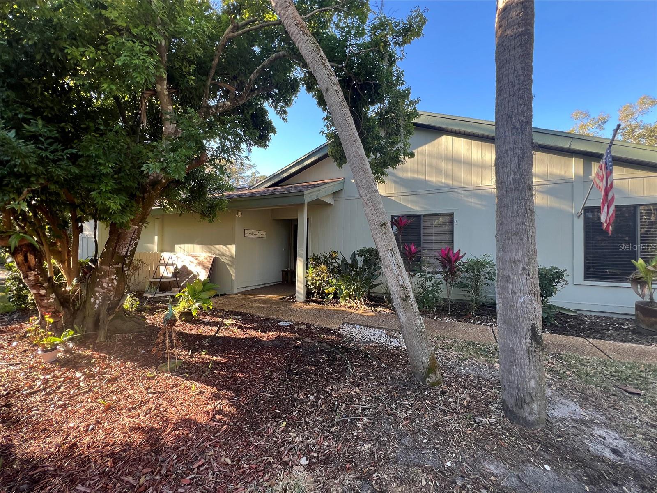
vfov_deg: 89.9
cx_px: 328
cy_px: 246
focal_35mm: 13
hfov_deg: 106.2
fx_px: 247
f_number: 1.8
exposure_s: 1/99
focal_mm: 1.57
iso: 40
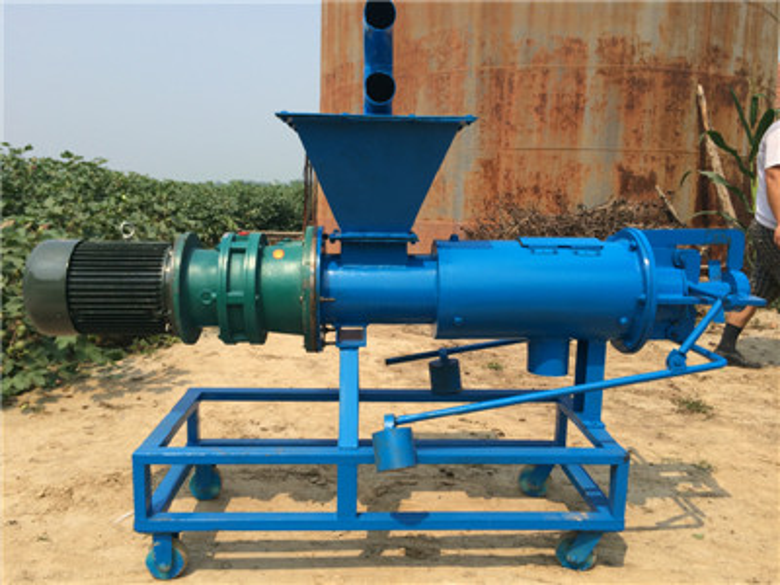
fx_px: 676
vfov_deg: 46.8
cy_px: 292
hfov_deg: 60.0
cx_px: 390
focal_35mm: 30
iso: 32
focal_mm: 4.12
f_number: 2.2
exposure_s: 1/1953
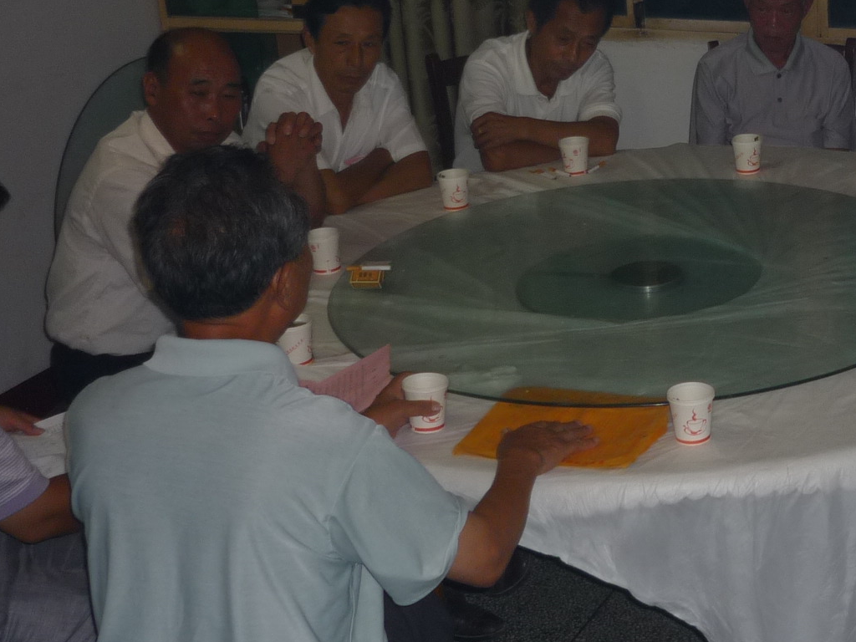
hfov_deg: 28.2
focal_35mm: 66
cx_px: 787
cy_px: 212
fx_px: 1632
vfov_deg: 22.2
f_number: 2.8
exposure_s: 1/30
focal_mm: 5.5
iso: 100
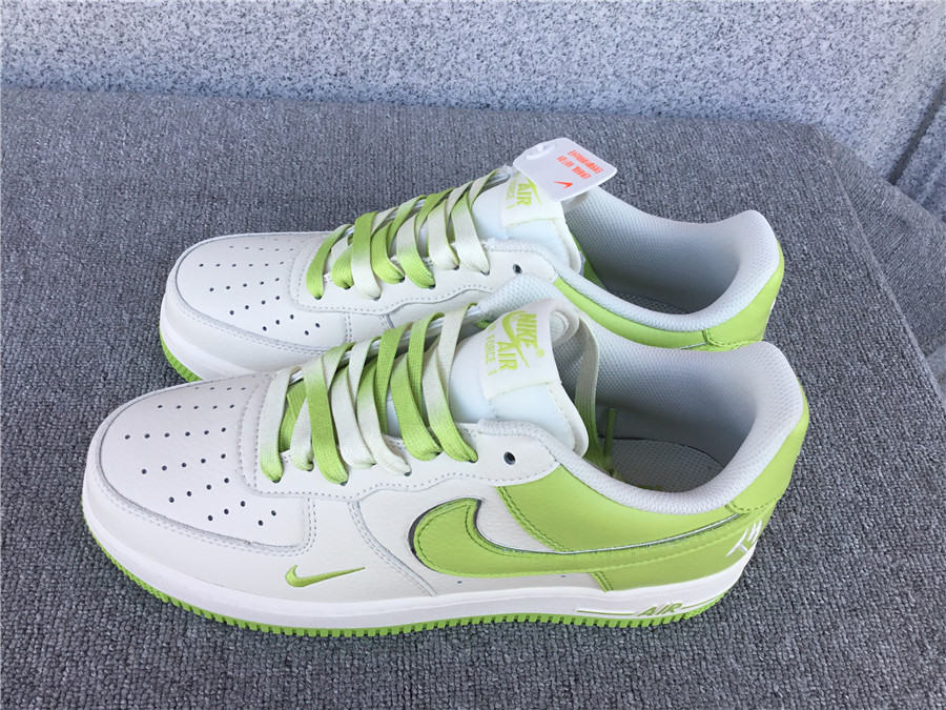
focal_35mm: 31
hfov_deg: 58.4
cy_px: 355
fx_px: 847
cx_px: 473
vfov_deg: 45.4
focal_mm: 3.3
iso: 25
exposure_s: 1/252
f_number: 2.4
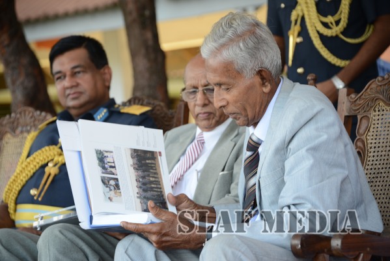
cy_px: 130
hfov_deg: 12.8
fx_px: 1734
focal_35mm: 160
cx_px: 195
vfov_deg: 8.6
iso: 400
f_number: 5.6
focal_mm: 160
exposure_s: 1/100
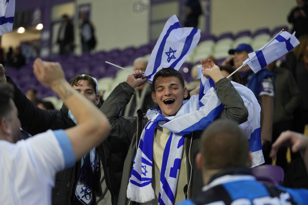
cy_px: 102
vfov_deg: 13.6
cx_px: 154
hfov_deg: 20.2
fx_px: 864
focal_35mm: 101
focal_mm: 101
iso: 2500
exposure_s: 1/800
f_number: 2.8
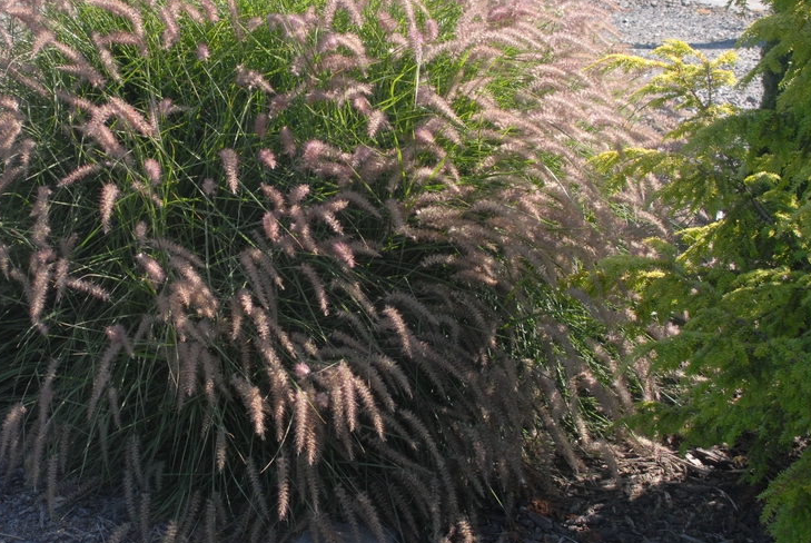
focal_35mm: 59
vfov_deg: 23.0
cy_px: 182
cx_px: 287
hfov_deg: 33.7
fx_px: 1331
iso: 400
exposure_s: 1/200
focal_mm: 28
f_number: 7.1
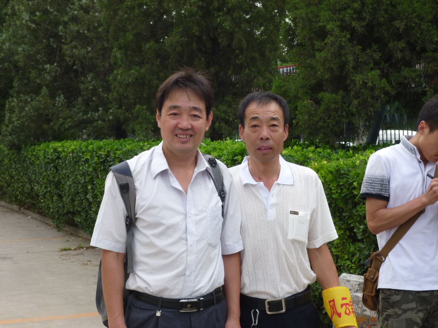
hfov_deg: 27.8
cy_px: 164
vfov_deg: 21.0
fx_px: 886
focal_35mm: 70
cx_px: 219
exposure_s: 1/125
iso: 100
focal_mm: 12.5
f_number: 5
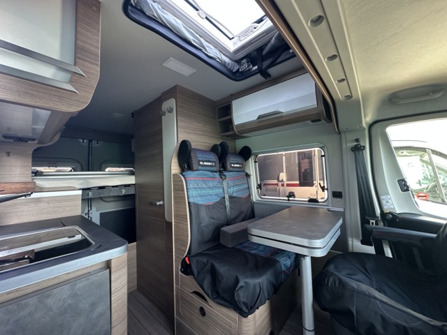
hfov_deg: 102.1
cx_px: 224
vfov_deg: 85.7
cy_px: 168
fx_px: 181
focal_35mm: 14
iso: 320
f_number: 2.2
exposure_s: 1/76
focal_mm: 2.22
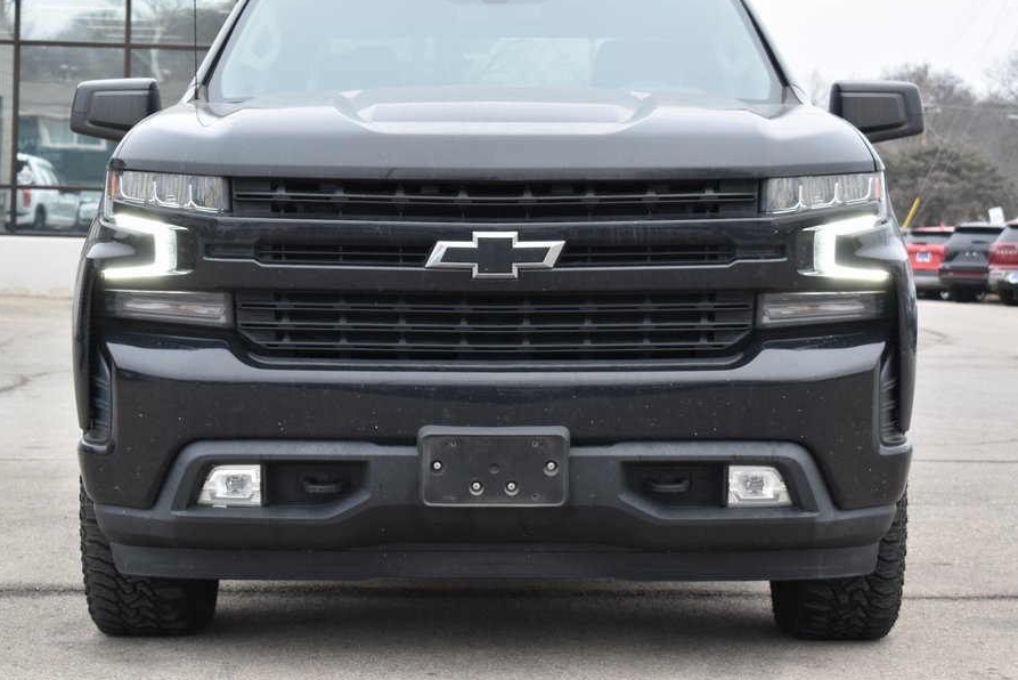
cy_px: 305
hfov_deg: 23.6
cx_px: 488
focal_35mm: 86
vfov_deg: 15.9
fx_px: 2433
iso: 400
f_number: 5.6
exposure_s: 1/125
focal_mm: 50
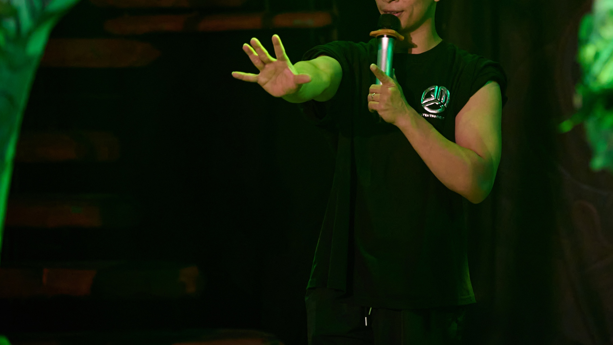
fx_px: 2926
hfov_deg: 12.0
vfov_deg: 6.7
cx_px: 372
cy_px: 55
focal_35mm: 180
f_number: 4
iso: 6400
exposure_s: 1/200
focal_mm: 120
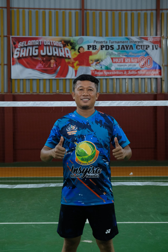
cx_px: 84
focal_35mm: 53
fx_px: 371
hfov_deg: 25.5
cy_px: 126
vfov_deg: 37.5
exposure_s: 1/125
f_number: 4
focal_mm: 35
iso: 2000
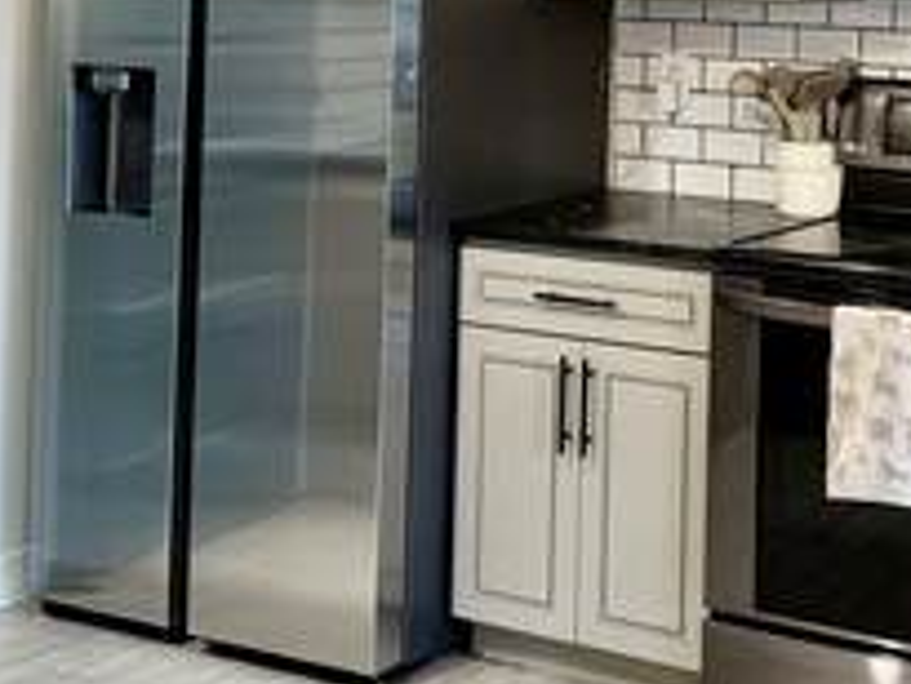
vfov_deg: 19.0
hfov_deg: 25.6
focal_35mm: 75
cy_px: -49
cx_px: 698
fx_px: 1975
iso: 200
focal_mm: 6.76
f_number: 1.78
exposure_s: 1/60
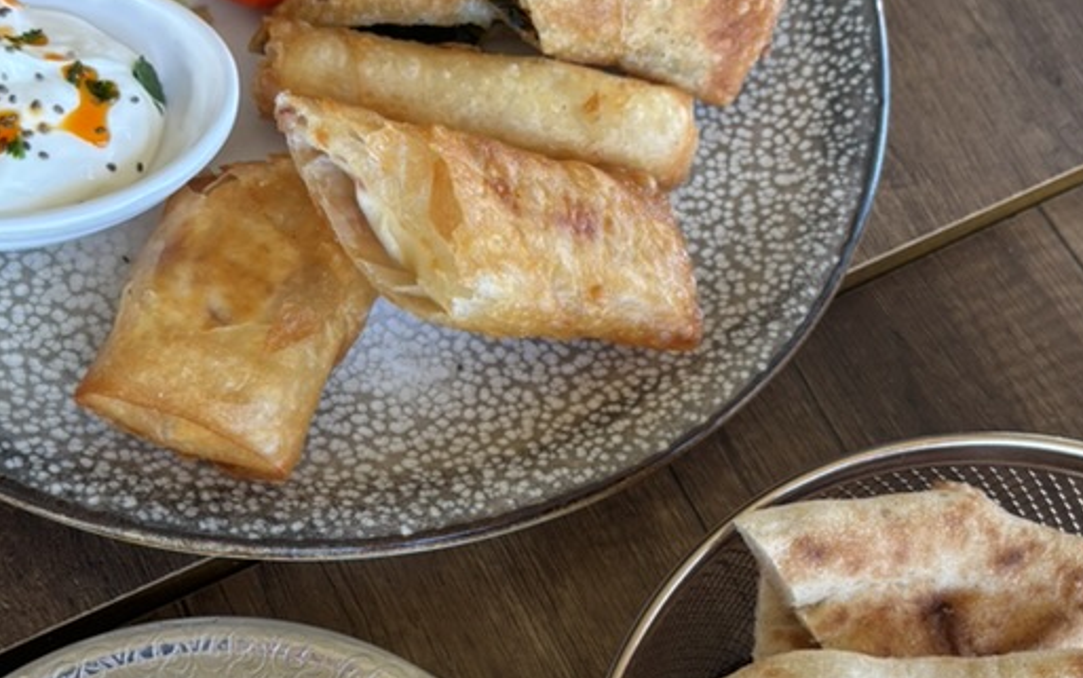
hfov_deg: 36.9
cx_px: 570
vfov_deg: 23.3
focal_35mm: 55
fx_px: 1624
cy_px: 534
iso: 50
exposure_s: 1/100
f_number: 1.6
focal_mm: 5.96
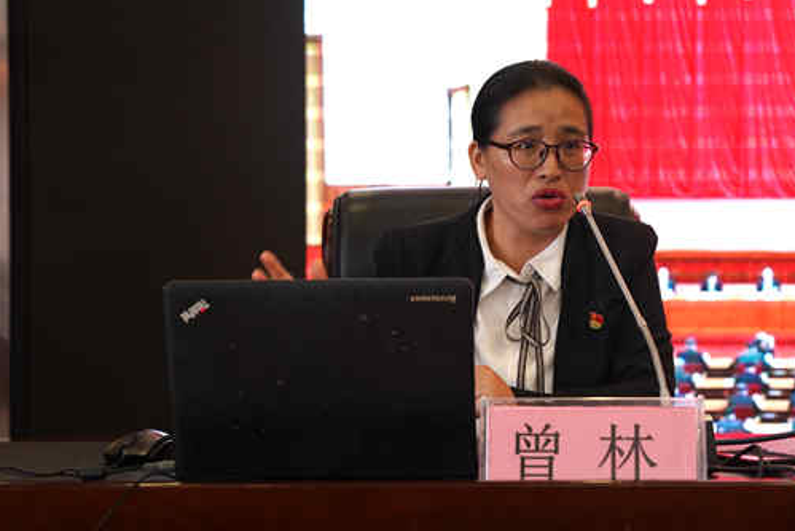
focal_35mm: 101
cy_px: 225
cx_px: 545
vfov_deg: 13.6
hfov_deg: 20.1
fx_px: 2231
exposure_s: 1/100
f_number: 5
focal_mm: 70
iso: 1600
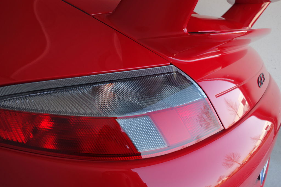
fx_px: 218
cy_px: 94
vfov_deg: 46.4
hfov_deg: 65.5
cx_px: 140
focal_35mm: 28
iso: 125
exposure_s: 1/100
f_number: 3.2
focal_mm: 10.4
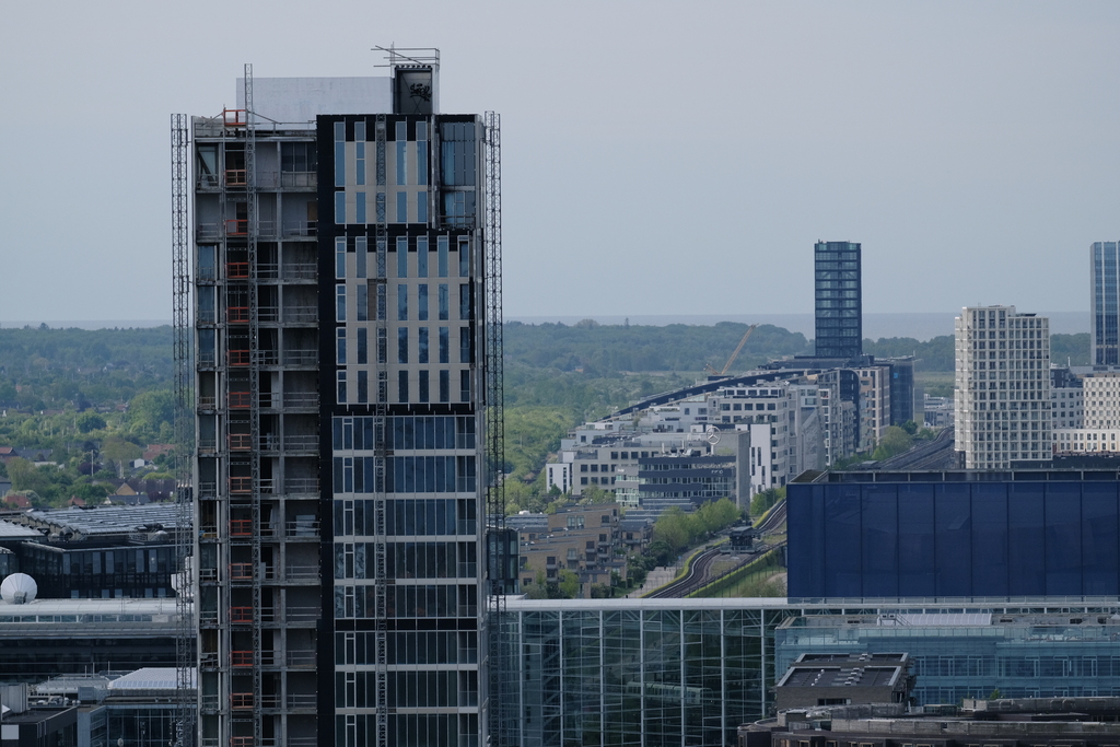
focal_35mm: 374
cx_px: 560
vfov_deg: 3.7
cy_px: 374
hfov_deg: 5.5
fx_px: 11636
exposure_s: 1/1900
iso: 640
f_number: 6.3
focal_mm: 249.3
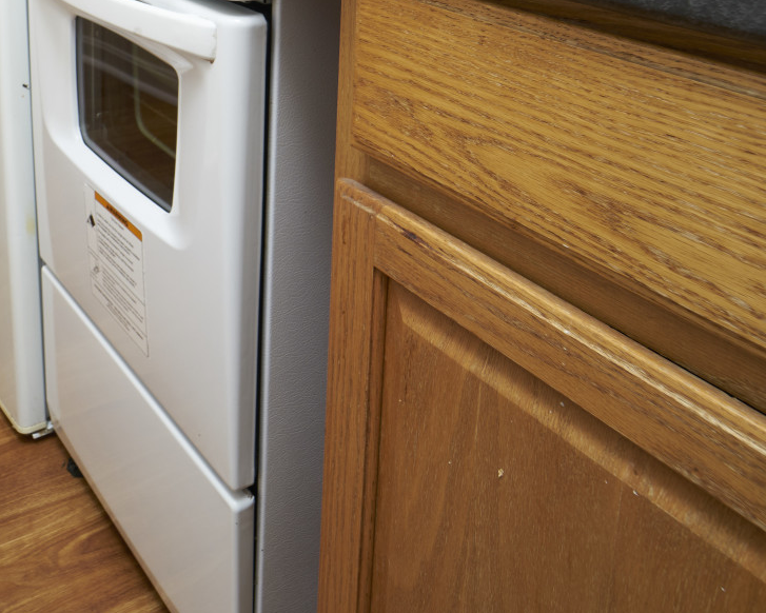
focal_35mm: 37
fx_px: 839
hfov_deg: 46.8
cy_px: -36
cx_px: 168
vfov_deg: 35.3
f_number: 7.1
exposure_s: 1/20
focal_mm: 14
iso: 320
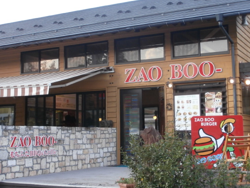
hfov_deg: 32.2
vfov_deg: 24.4
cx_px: 134
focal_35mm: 60
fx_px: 433
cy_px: 79
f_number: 4.2
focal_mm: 8.29
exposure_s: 1/80
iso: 200
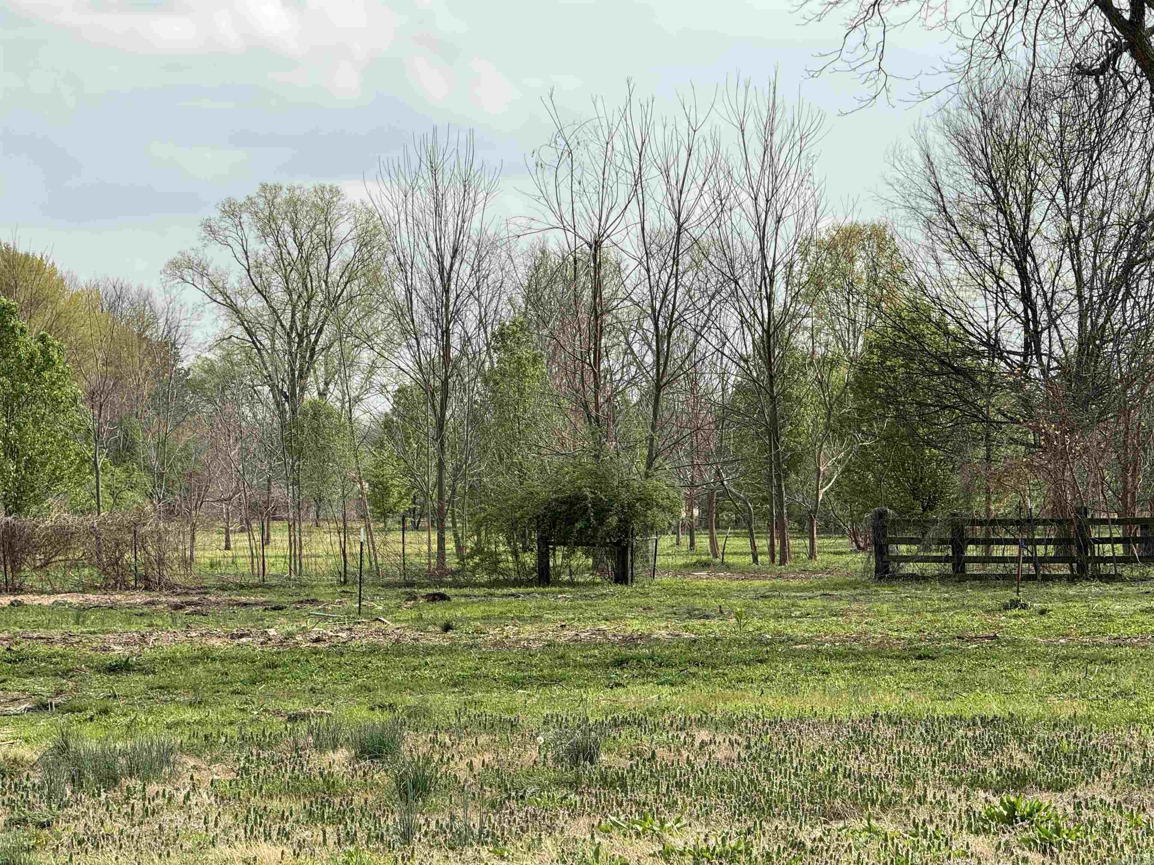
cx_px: 577
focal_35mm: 120
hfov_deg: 16.4
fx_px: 4000
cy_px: 432
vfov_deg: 12.3
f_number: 2.8
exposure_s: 1/576
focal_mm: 15.66
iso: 50
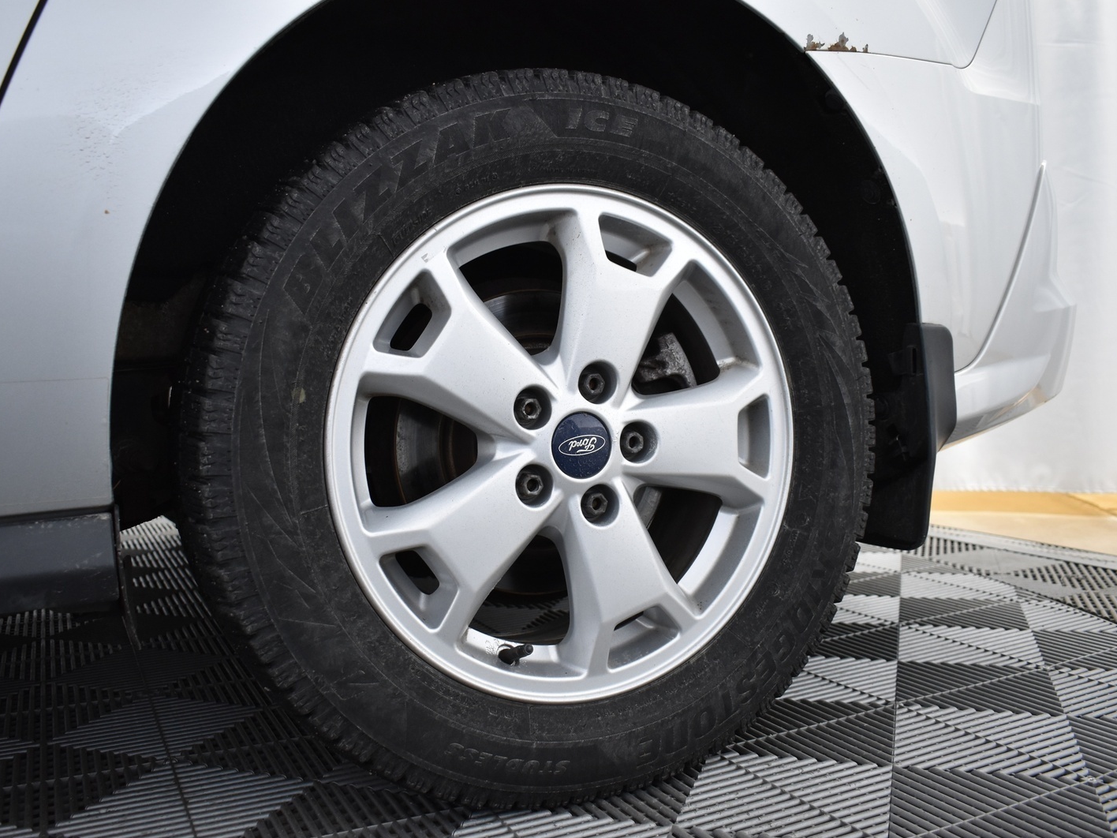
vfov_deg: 42.9
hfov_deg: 55.3
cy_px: 425
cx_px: 506
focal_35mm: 33
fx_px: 1065
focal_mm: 20
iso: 800
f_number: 3.5
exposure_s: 1/30
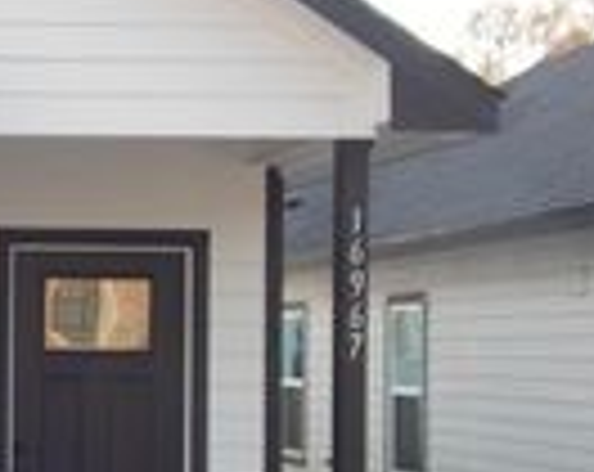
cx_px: -270
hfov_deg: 15.6
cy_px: 312
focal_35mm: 115
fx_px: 2017
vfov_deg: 13.3
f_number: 3.2
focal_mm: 5.6
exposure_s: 1/250
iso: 125
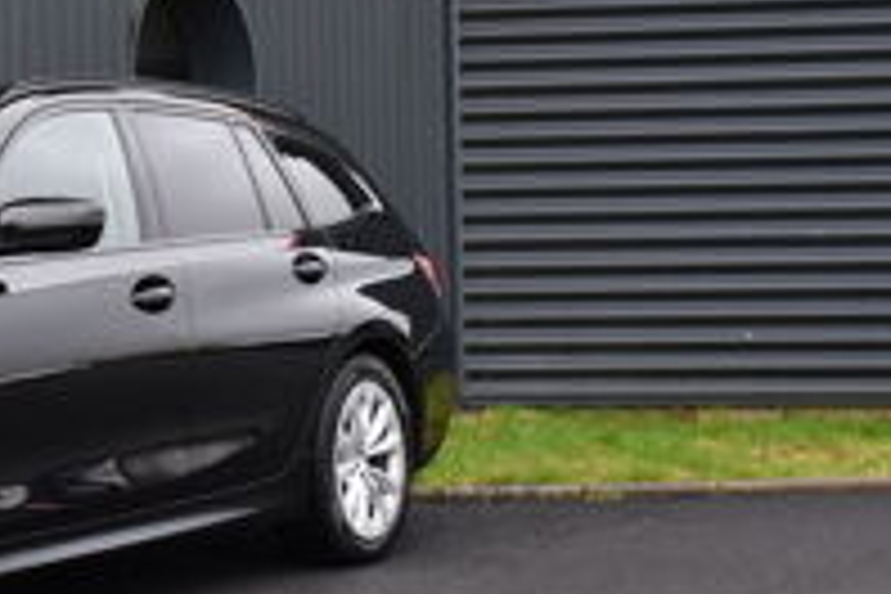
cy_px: 225
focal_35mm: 98
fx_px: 2431
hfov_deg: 19.5
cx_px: -184
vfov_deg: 13.9
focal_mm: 27
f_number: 4
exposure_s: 1/60
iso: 500
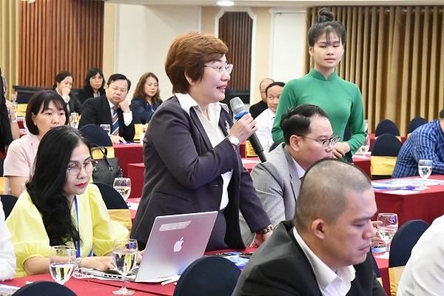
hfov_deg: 18.3
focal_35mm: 112
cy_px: 148
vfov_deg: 12.2
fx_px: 1381
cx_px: 222
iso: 16000
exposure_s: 1/125
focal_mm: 75
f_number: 9
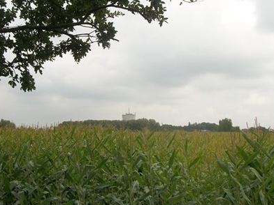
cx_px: 136
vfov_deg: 29.6
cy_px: 79
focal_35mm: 49
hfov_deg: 38.9
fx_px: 388
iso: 80
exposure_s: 1/100
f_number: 8.8
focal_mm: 5.7
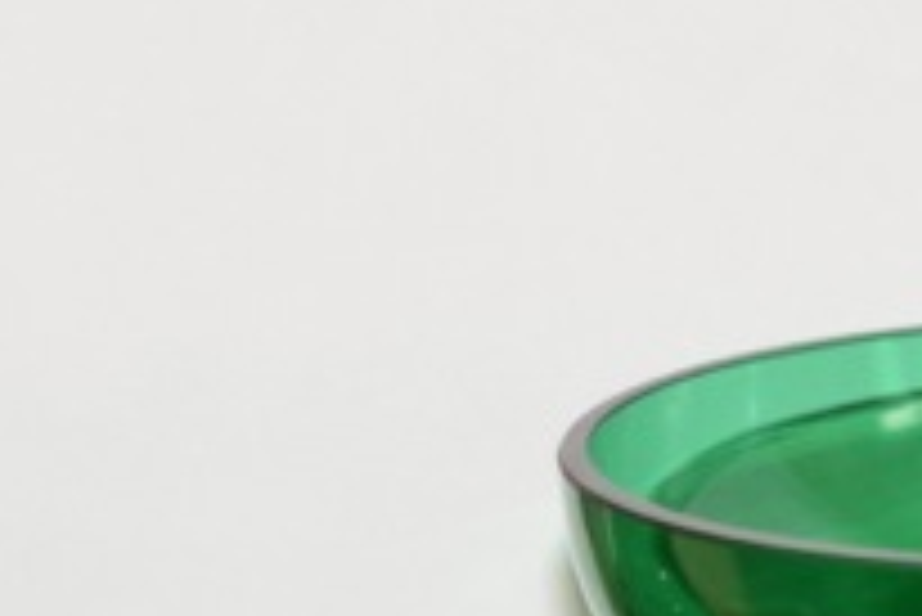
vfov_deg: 3.4
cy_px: 1257
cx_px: 270
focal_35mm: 402
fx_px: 10314
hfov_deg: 5.1
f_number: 5.6
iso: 800
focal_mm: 55
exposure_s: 1/80
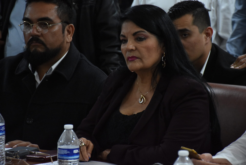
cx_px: 123
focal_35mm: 168
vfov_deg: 8.2
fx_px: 1149
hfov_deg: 12.2
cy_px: 82
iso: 2000
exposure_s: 1/60
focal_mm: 112
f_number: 5.6
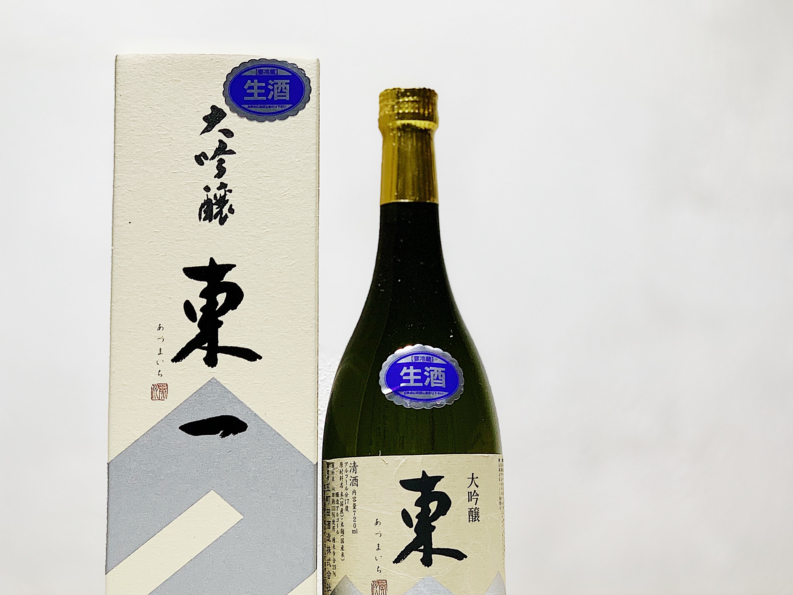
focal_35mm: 64
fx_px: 1466
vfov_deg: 22.9
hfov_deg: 30.2
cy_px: 357
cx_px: 306
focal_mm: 6
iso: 80
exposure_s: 1/50
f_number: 2.4
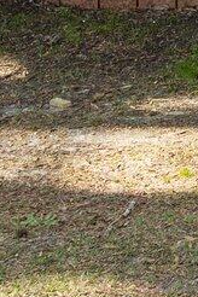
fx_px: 1444
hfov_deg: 6.1
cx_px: 884
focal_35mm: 175
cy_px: -412
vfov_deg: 10.2
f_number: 8
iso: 100
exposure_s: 1/60
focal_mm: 21
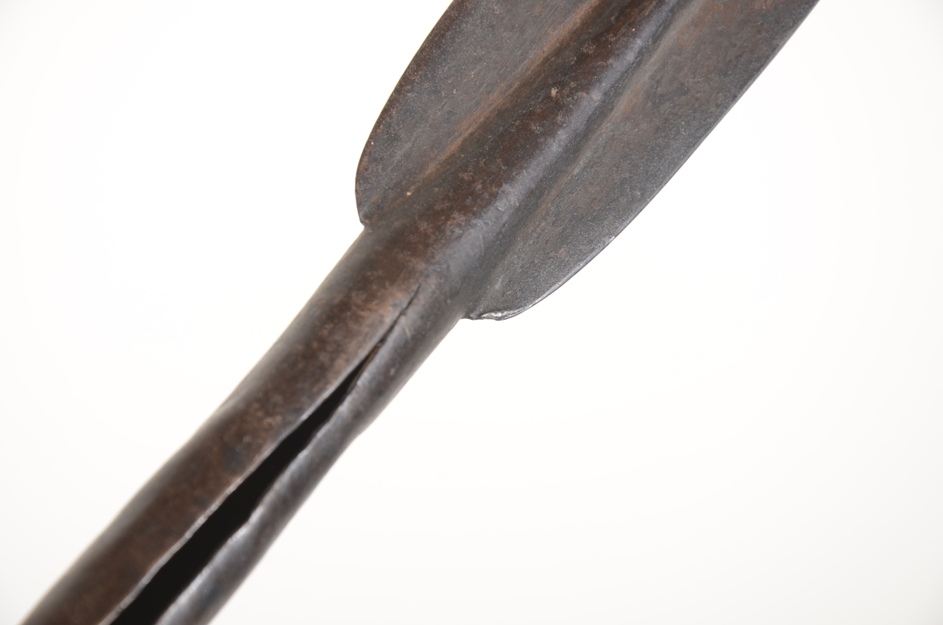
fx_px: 3843
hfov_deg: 14.0
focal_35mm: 147
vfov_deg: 9.3
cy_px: 312
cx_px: 472
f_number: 8
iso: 160
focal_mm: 98
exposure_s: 1/160
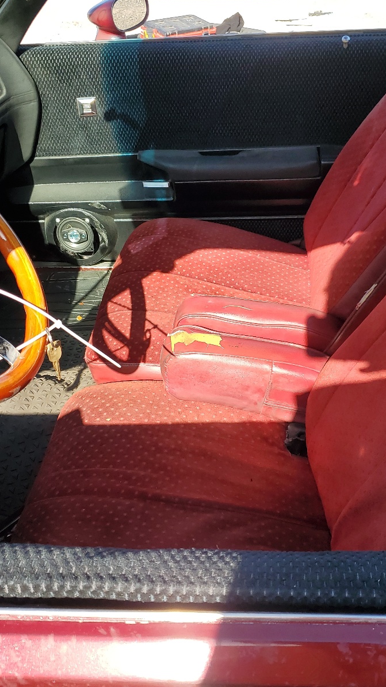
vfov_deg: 52.8
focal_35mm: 38
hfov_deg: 31.2
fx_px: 691
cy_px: 344
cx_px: 216
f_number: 1.5
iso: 50
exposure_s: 1/909
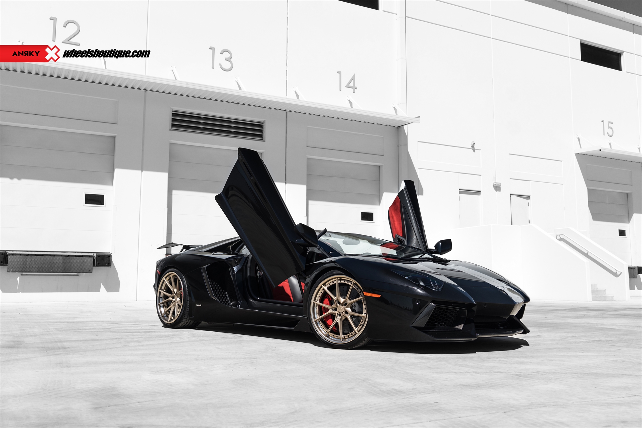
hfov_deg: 58.7
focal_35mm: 32
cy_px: 214
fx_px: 571
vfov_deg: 41.1
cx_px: 321
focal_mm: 32
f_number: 4
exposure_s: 1/1250
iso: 160
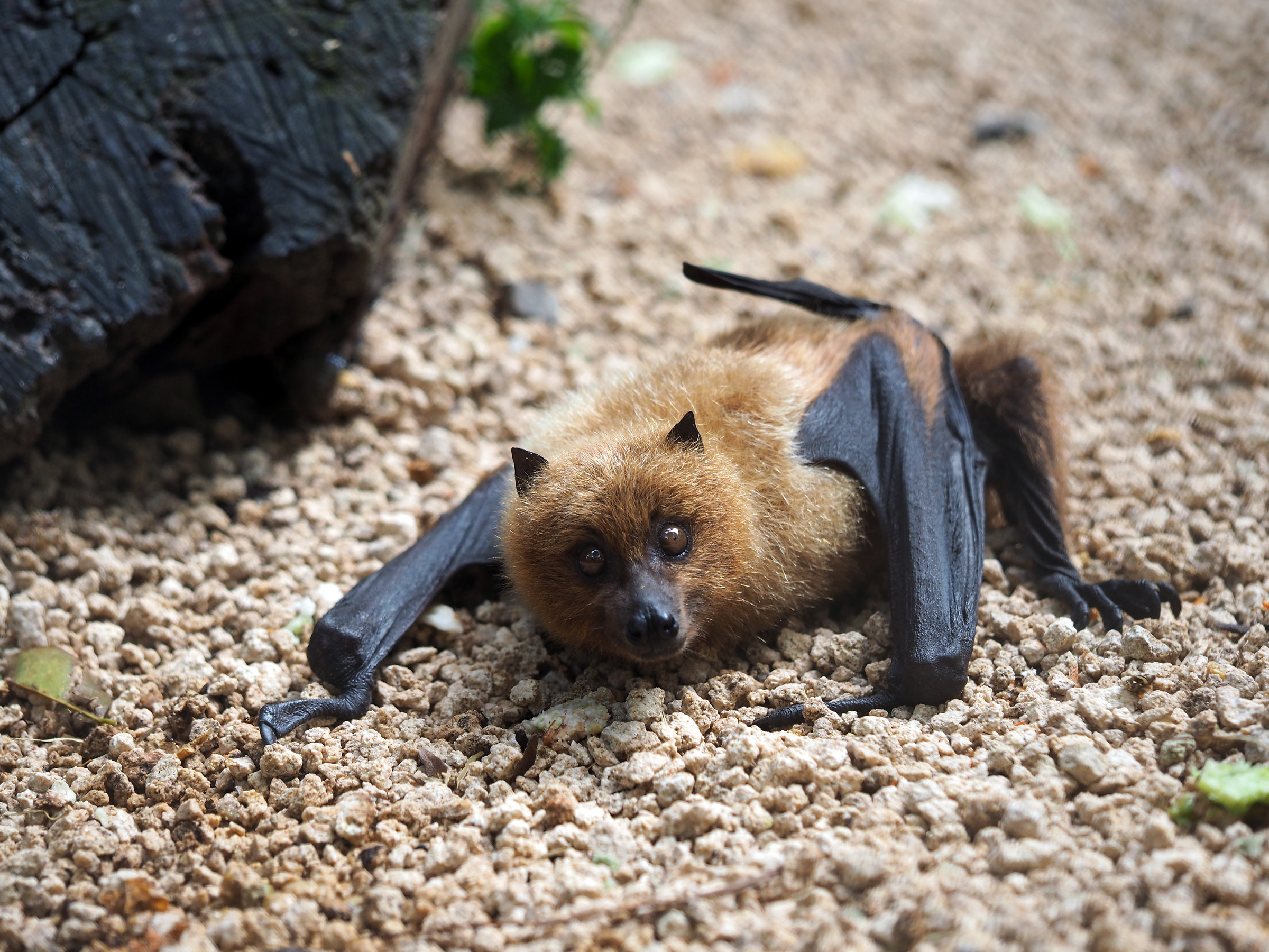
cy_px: 476
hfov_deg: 16.4
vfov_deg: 12.3
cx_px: 634
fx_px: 4399
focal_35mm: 120
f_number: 2.8
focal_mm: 60
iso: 200
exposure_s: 1/125
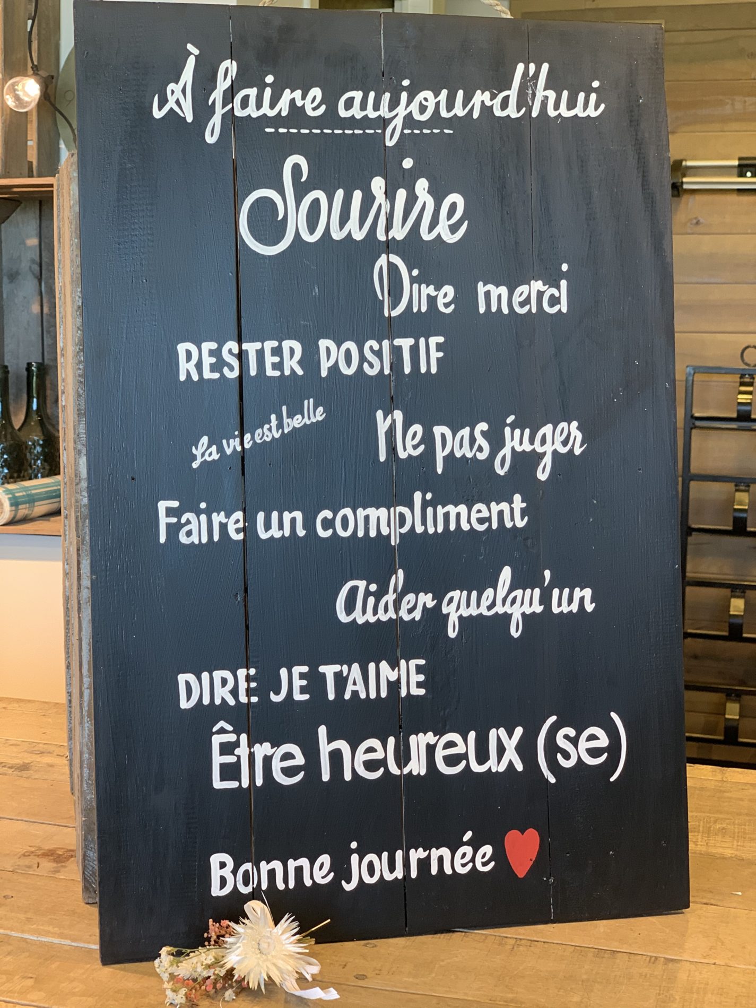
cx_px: 378
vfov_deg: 36.8
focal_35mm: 52
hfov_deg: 28.0
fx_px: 1514
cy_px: 504
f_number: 2.4
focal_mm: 6
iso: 80
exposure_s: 1/50
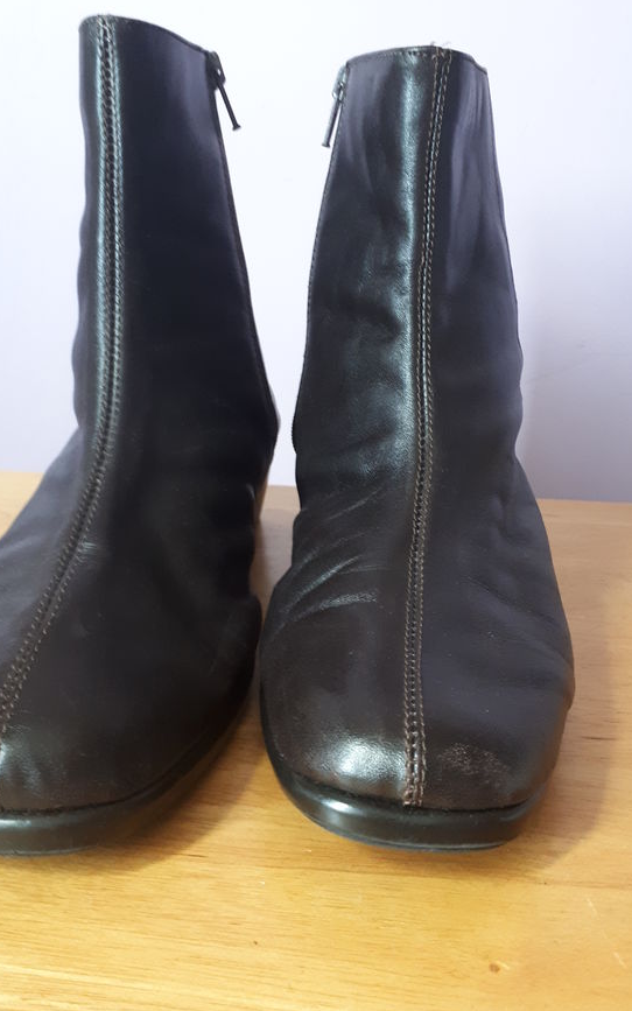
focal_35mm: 33
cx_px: 338
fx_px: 909
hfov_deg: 38.3
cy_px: 514
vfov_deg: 58.1
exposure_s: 1/17
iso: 250
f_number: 1.9
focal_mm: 3.6
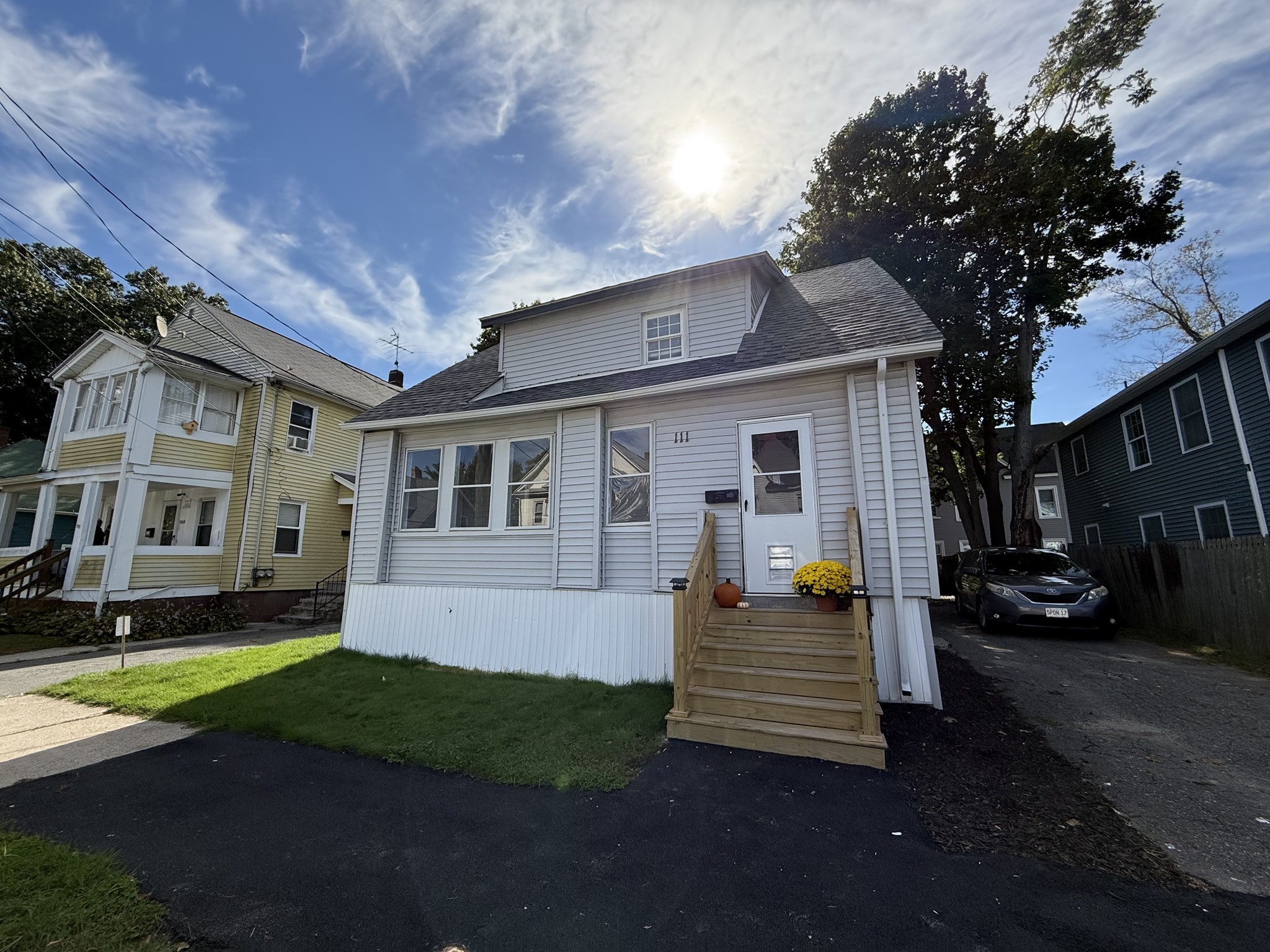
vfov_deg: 85.7
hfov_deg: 102.1
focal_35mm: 14
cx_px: 635
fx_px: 514
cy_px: 476
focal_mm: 2.22
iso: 64
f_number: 2.2
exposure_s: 1/2165
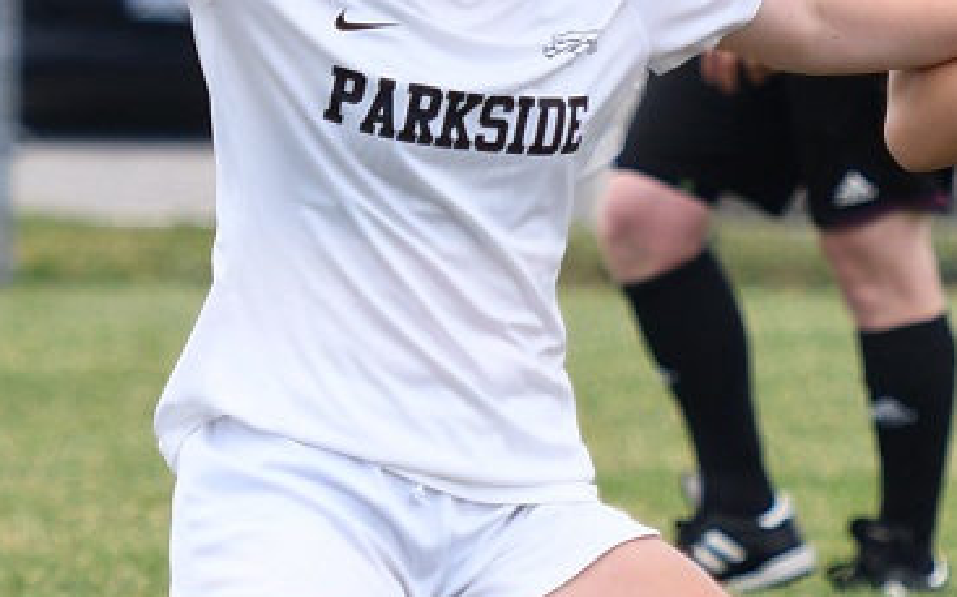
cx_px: 927
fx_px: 15161
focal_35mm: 582
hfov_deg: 3.6
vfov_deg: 2.3
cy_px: 385
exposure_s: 1/1000
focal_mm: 125
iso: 160
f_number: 2.8
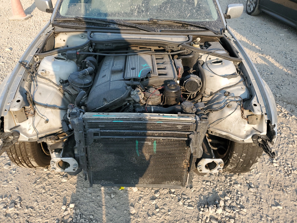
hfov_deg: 67.3
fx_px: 223
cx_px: 148
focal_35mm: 26
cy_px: 112
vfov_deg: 53.1
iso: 50
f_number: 1.5
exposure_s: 1/1111
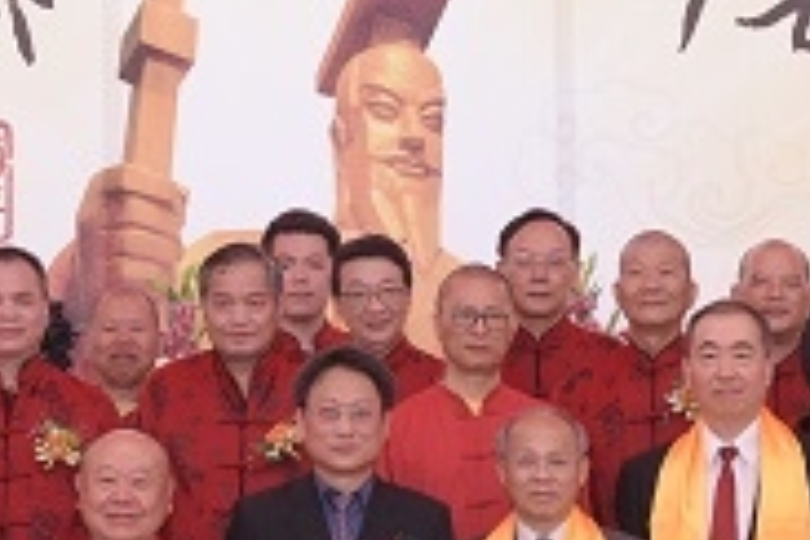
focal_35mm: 139
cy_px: 489
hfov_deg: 14.8
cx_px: 390
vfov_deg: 9.8
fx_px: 3127
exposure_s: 1/250
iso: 200
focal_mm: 34
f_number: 5
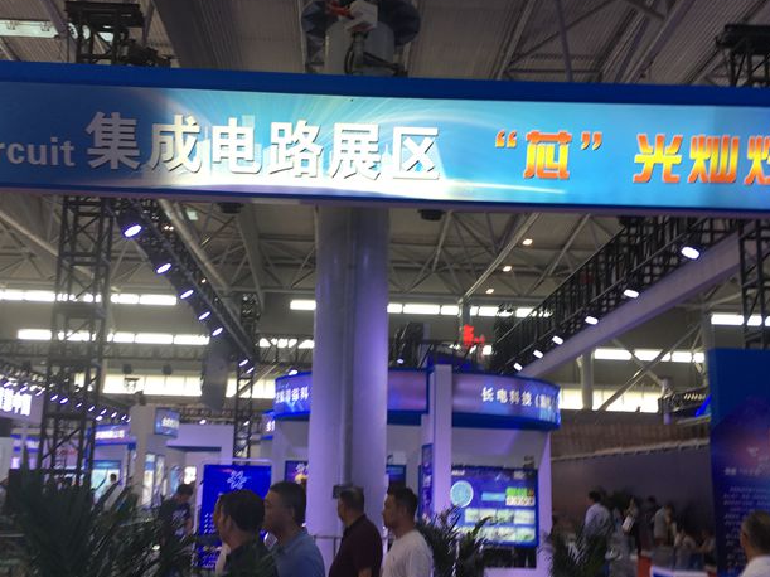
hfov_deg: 48.9
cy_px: 319
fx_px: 845
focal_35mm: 38
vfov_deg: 37.7
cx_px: 353
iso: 25
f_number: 2.2
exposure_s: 1/50
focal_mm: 4.15
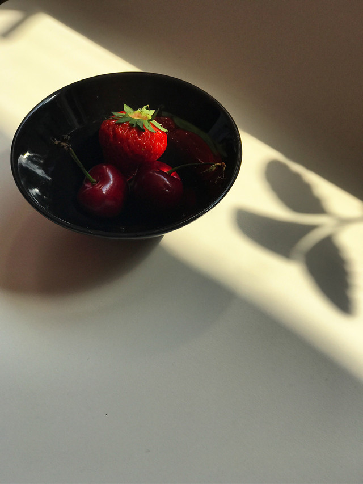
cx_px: 182
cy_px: 242
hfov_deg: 25.7
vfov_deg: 33.8
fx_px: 797
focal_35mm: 57
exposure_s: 1/361
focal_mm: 6.6
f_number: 2.8
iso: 20
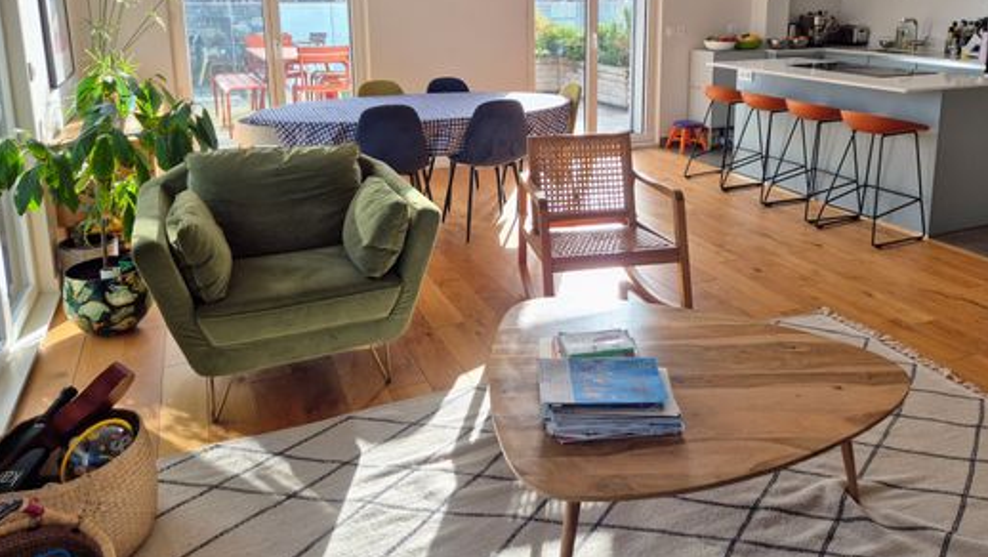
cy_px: 141
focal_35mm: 29
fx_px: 760
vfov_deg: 39.2
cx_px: 559
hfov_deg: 65.8
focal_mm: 5.4
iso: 25
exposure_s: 1/512
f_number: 1.8
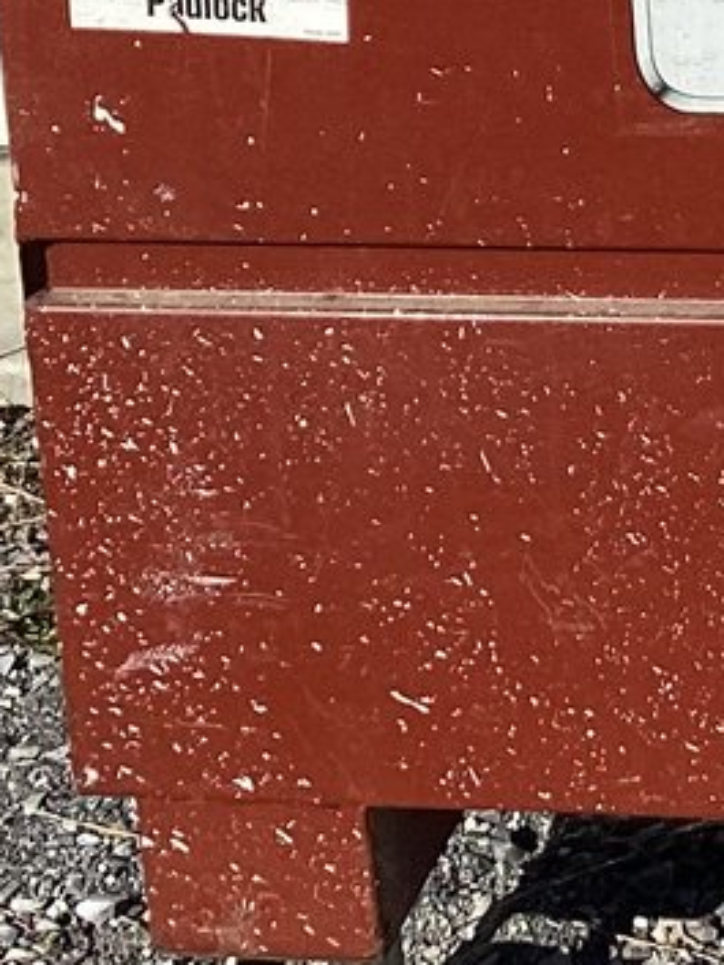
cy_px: -346
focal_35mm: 133
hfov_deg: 10.6
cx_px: 1184
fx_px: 3707
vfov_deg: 14.1
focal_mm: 3.3
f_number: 2.4
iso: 25
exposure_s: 1/1942
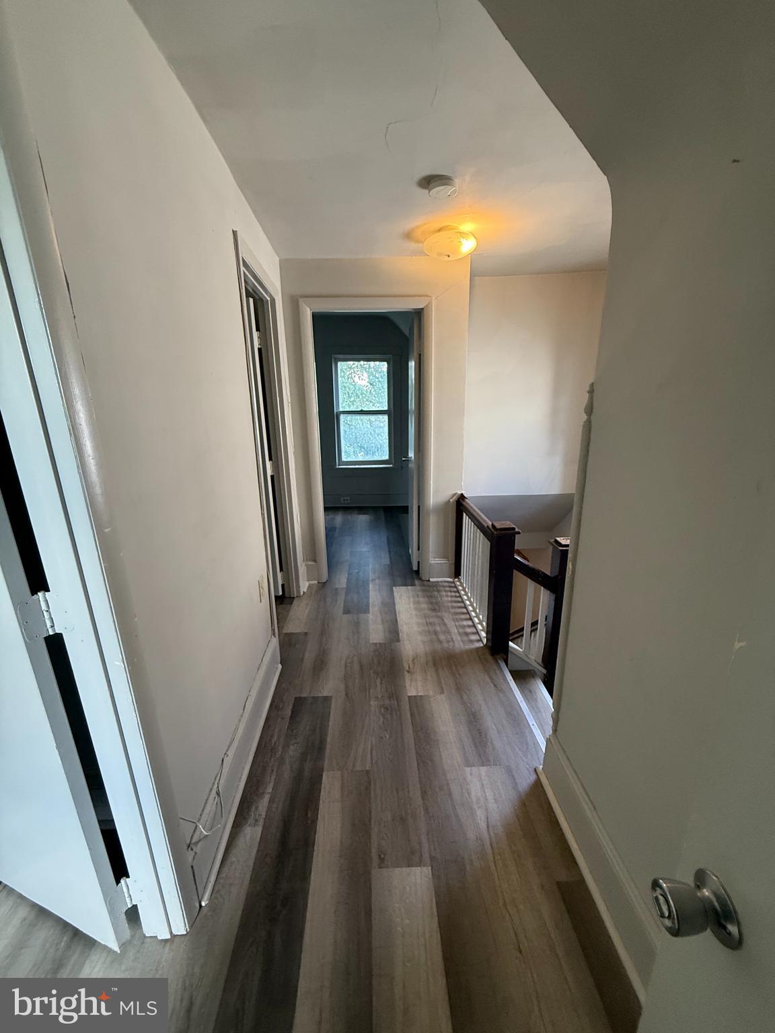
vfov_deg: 102.1
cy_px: 516
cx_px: 388
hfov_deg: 85.7
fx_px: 418
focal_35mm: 14
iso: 320
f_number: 2.2
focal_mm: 2.22
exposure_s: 1/91
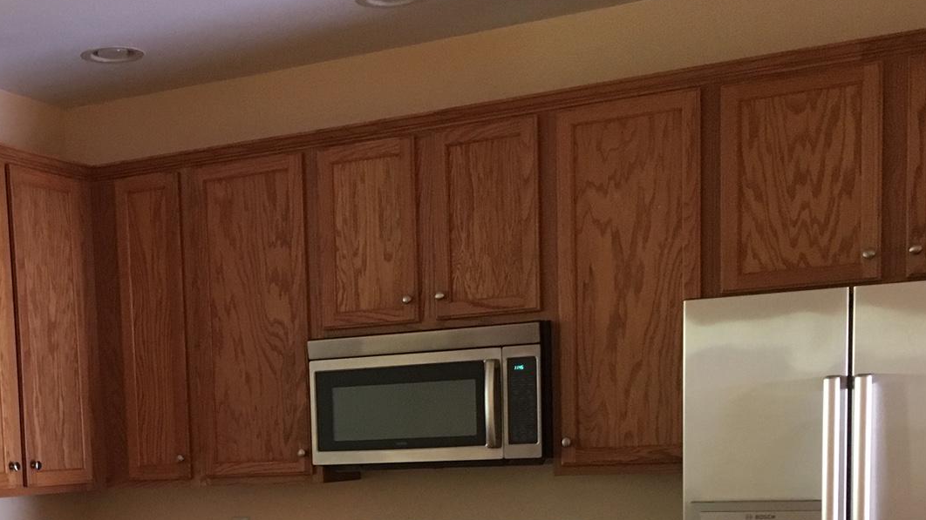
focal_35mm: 60
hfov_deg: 34.2
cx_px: 241
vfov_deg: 19.1
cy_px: 604
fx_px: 1473
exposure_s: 1/20
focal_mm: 4.15
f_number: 2.2
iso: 200
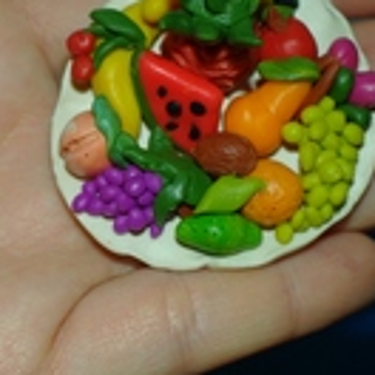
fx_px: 1446
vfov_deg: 14.8
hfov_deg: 14.4
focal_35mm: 118
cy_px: 173
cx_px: -48
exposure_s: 1/180
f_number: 7.1
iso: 100
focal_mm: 30
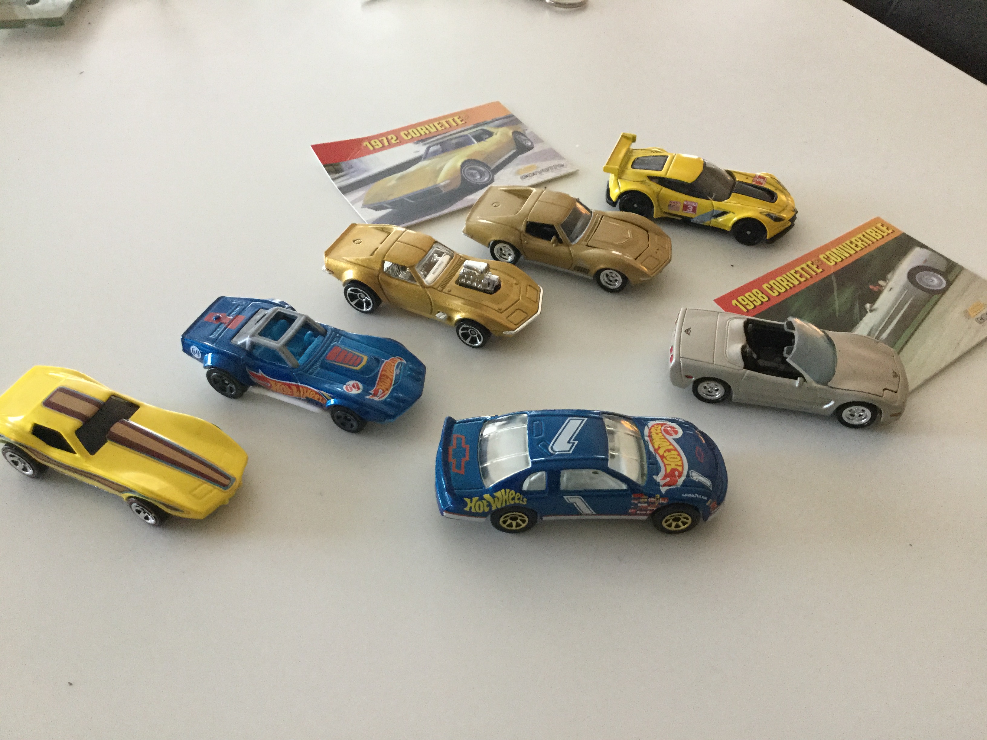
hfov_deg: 58.4
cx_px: 494
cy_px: 370
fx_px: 884
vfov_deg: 45.4
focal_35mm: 31
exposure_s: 1/30
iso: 200
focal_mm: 3.3
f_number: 2.4
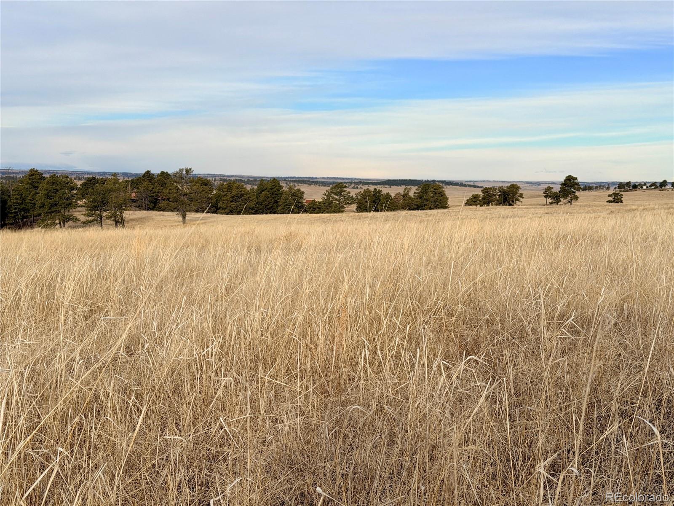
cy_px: 253
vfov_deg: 30.3
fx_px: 935
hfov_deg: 39.7
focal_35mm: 48
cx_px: 337
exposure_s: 1/3704
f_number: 1.78
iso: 64
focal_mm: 6.76
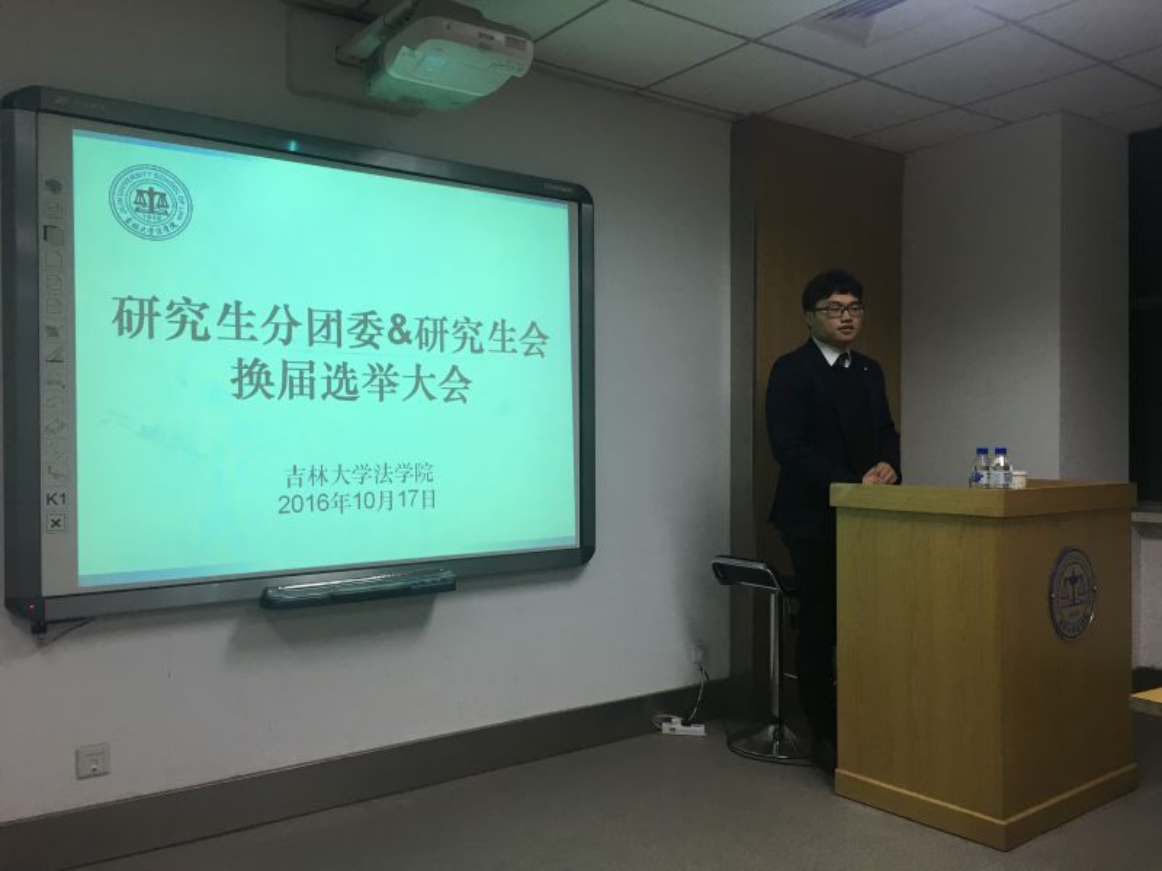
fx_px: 973
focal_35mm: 29
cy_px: 436
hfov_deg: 61.7
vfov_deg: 48.2
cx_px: 581
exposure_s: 1/33
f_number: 2.2
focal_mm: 4.15
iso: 32
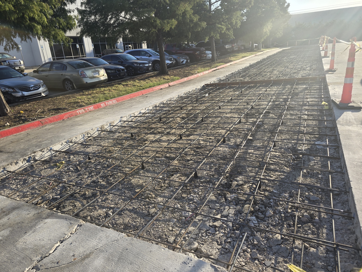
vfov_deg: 58.9
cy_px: 136
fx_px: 241
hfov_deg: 73.9
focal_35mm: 23
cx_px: 181
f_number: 1.7
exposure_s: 1/373
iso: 12
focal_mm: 6.3
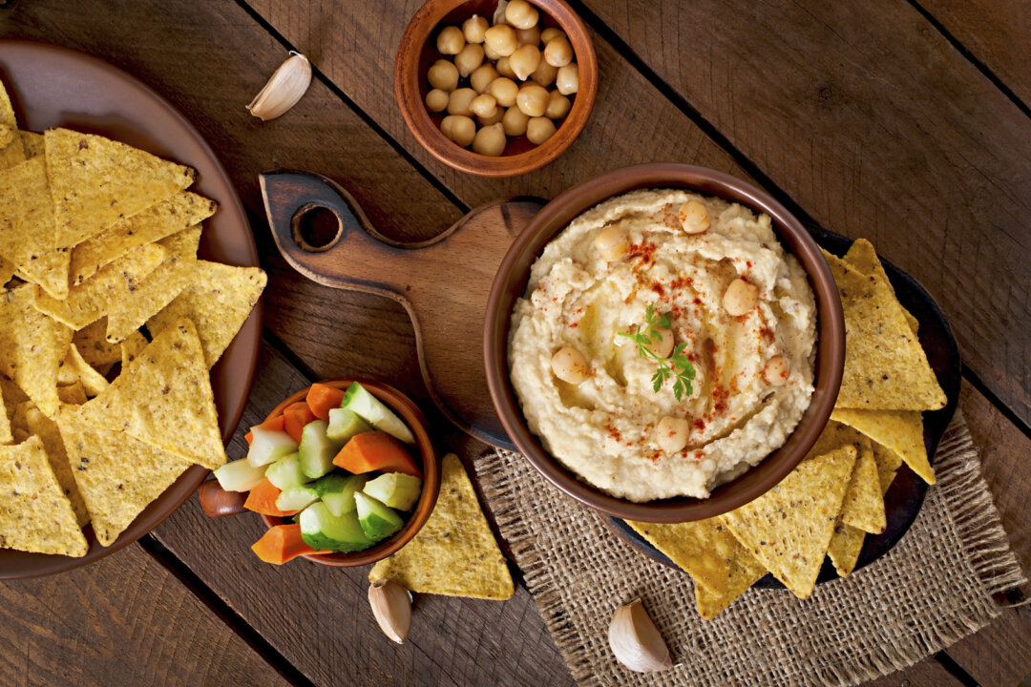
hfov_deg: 27.0
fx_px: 2148
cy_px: 344
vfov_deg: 18.2
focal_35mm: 75
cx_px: 516
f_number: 13
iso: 100
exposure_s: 1/200
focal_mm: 50
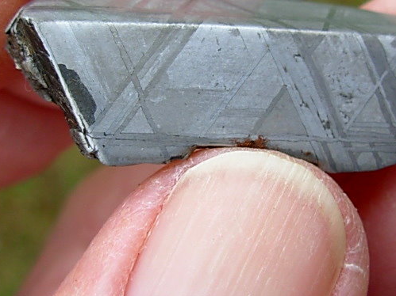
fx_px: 892
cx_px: 242
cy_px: 114
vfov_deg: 18.9
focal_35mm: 78
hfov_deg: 25.0
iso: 50
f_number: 2.9
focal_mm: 6.3
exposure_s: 1/304
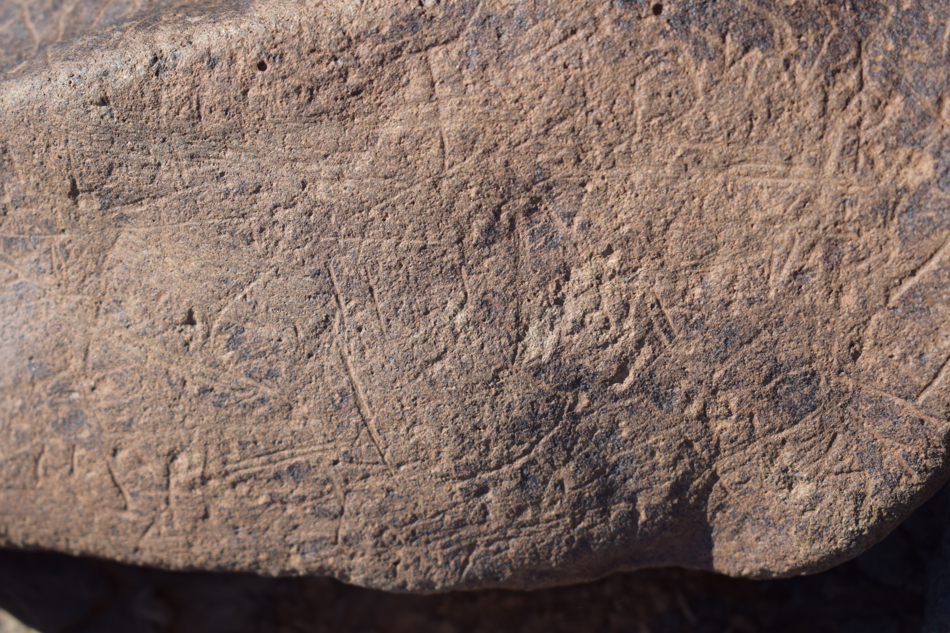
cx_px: 475
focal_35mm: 72
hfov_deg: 28.1
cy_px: 316
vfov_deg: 18.9
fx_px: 1900
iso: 200
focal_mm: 48
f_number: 5.3
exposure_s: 1/800
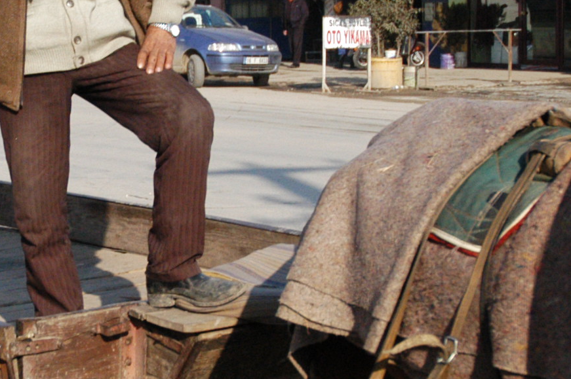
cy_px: 254
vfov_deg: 12.0
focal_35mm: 114
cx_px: 191
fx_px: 1806
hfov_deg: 17.9
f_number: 4.5
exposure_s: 1/4000
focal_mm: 22
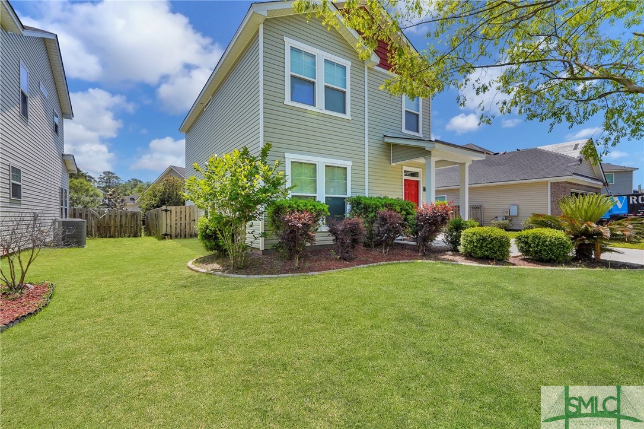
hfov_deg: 95.0
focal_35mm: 16
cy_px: 214
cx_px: 322
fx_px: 295
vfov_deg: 72.0
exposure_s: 1/500
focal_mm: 16.5
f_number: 9
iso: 320
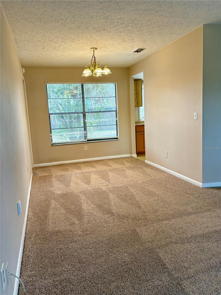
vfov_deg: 67.3
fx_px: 221
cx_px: 110
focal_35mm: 26
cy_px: 148
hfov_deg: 53.1
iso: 100
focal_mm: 5.96
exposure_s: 1/120
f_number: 1.6
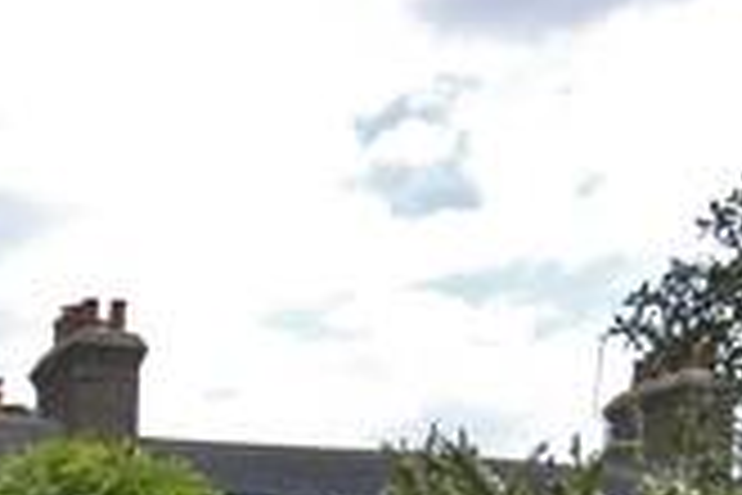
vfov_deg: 11.5
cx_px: -292
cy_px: 1116
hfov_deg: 18.3
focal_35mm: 102
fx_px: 2104
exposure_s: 1/200
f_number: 7.1
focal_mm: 11
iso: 200
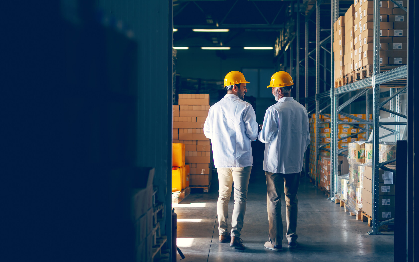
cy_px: 120
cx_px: 211
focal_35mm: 52
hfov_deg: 38.9
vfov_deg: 24.9
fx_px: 594
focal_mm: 50
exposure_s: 1/320
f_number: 2
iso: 200
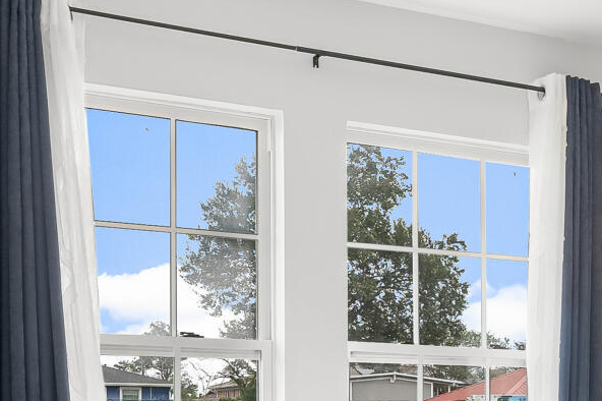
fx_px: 1187
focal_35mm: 71
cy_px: 429
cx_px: 607
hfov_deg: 26.9
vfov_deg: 18.5
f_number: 8
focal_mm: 14
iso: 400
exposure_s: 1/13
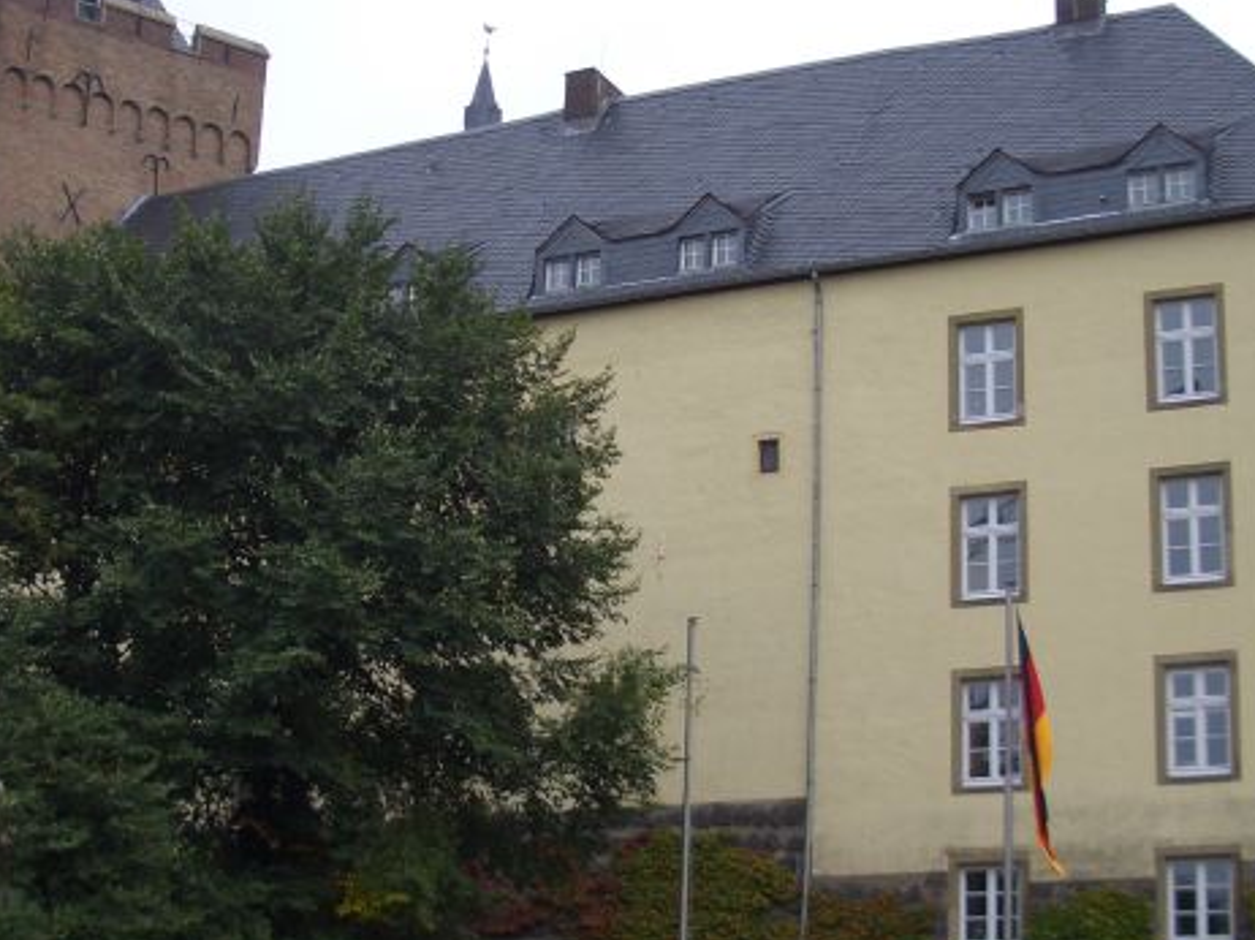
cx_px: 535
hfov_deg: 27.4
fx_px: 2573
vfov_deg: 20.7
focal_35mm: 71
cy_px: 489
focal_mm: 6.8
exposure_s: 1/250
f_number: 2.8
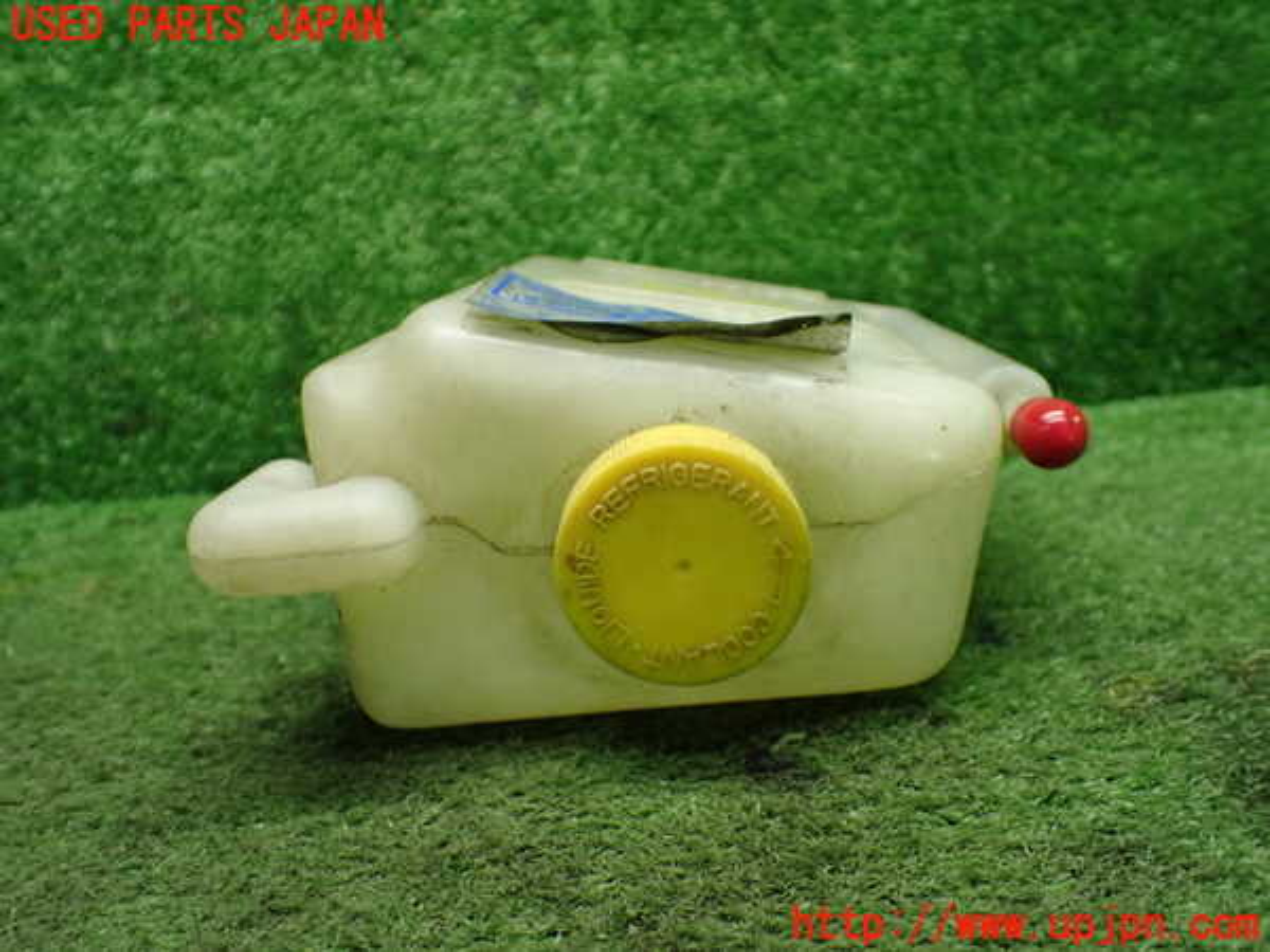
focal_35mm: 30
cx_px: 635
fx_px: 1101
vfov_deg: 46.8
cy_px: 476
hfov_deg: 60.0
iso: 640
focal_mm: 5.4
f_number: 2.3
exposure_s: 1/125
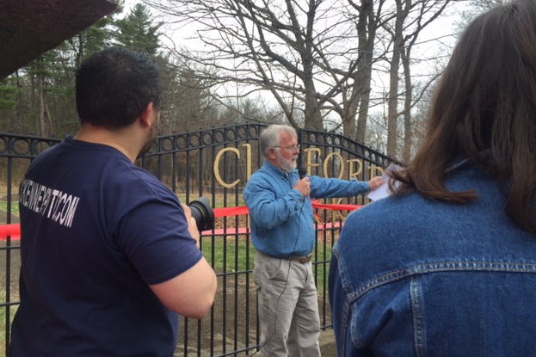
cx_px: 267
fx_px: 461
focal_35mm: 31
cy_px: 199
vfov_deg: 42.2
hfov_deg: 60.3
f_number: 2.2
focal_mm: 4.15
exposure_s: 1/425
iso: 32
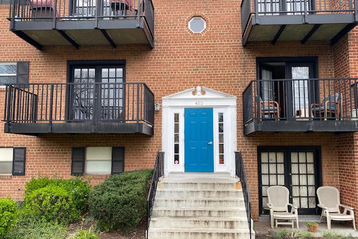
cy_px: 129
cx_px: 183
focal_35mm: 28
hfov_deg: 65.5
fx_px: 278
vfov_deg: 46.4
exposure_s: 1/361
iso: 32
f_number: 1.8
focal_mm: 4.25
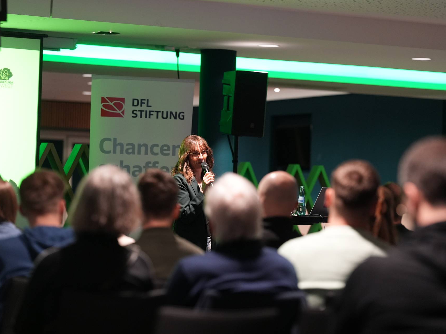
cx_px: 216
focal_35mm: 155
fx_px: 1997
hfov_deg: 12.7
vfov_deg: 9.6
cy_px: 167
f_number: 2.8
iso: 2500
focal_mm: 143
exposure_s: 1/320
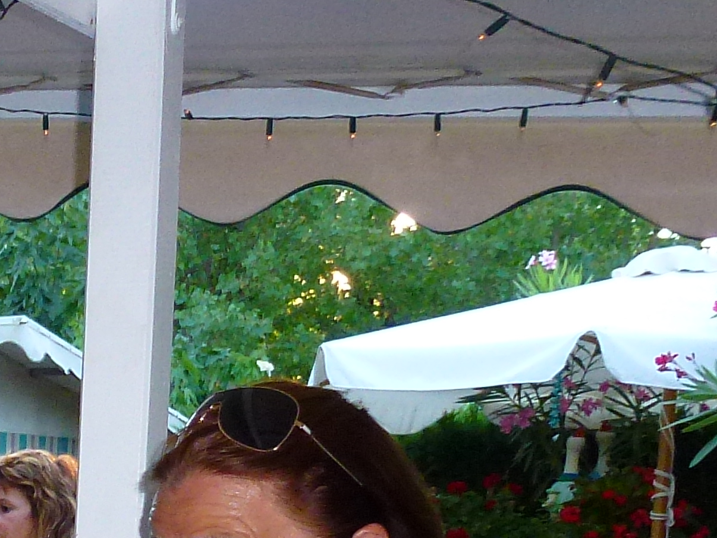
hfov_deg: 19.4
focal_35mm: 86
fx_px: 1781
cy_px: 837
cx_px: -408
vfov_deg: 15.6
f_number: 3.3
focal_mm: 4.3
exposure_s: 1/60
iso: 200
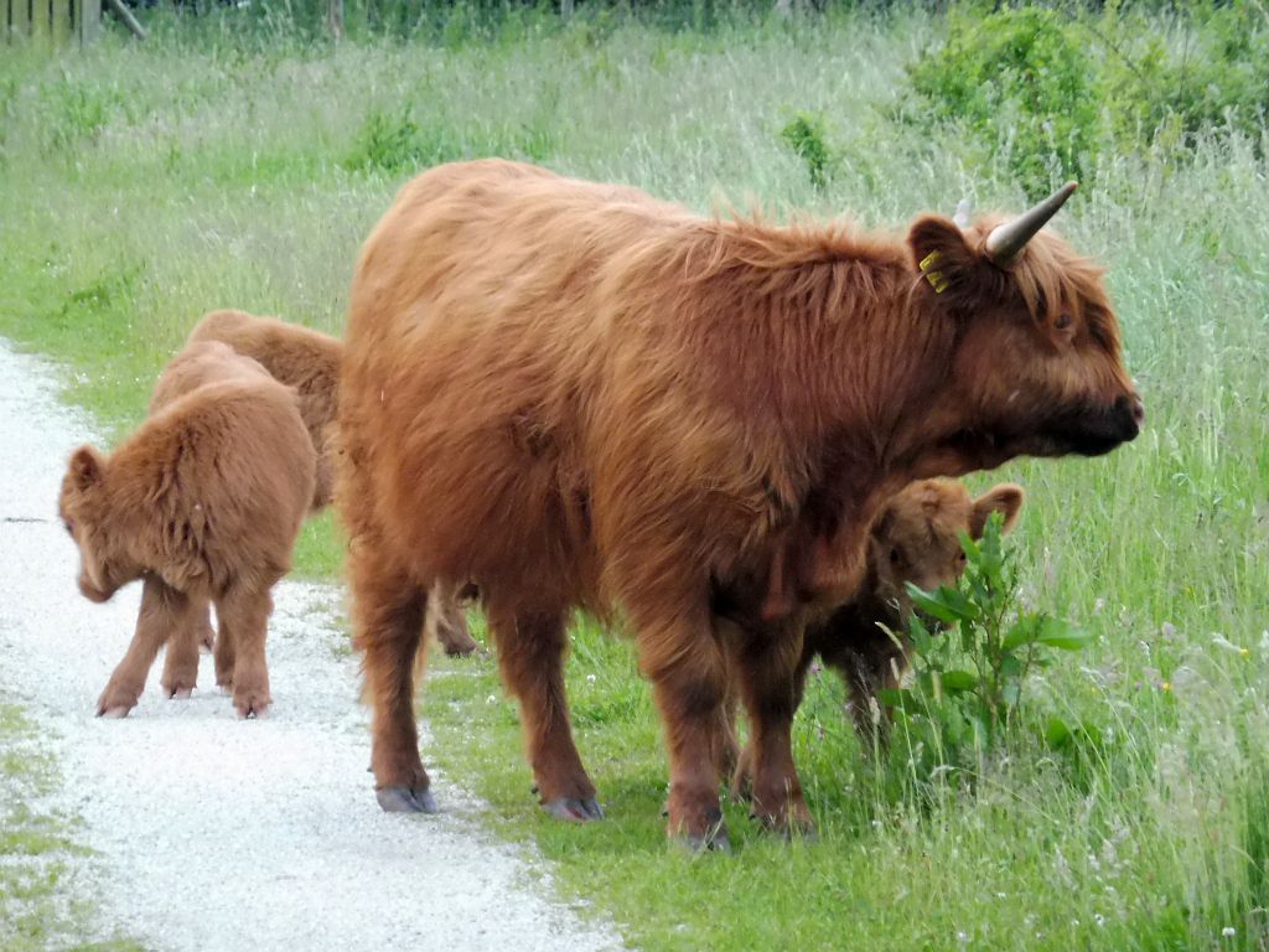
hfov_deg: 6.4
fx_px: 11438
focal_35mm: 312
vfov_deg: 4.8
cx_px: 634
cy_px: 476
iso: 800
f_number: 5.9
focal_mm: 55.7
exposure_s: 1/30
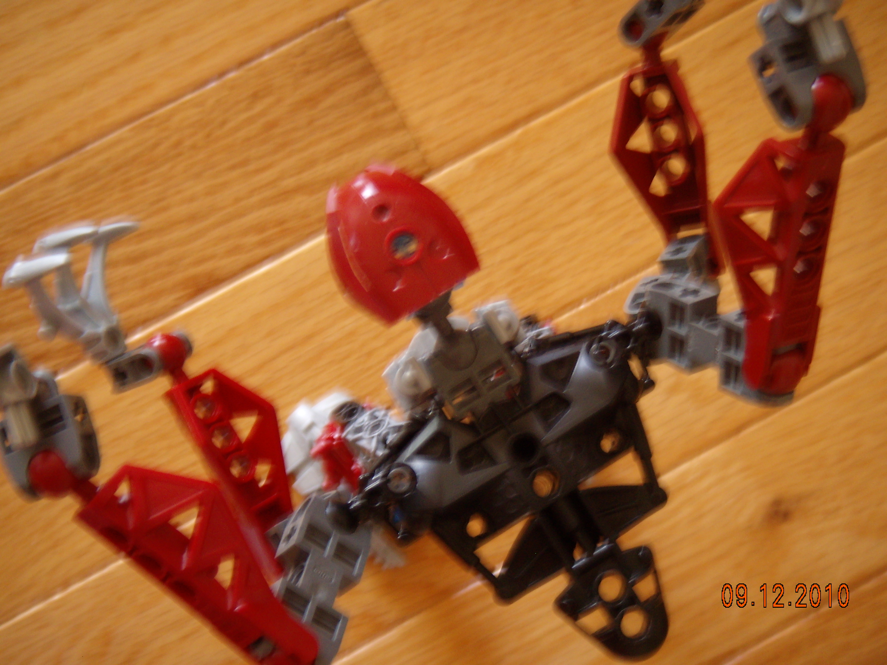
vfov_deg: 22.3
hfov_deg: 29.4
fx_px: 1691
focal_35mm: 66
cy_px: 332
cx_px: 444
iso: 100
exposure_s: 1/8.59
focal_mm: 11
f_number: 3.9
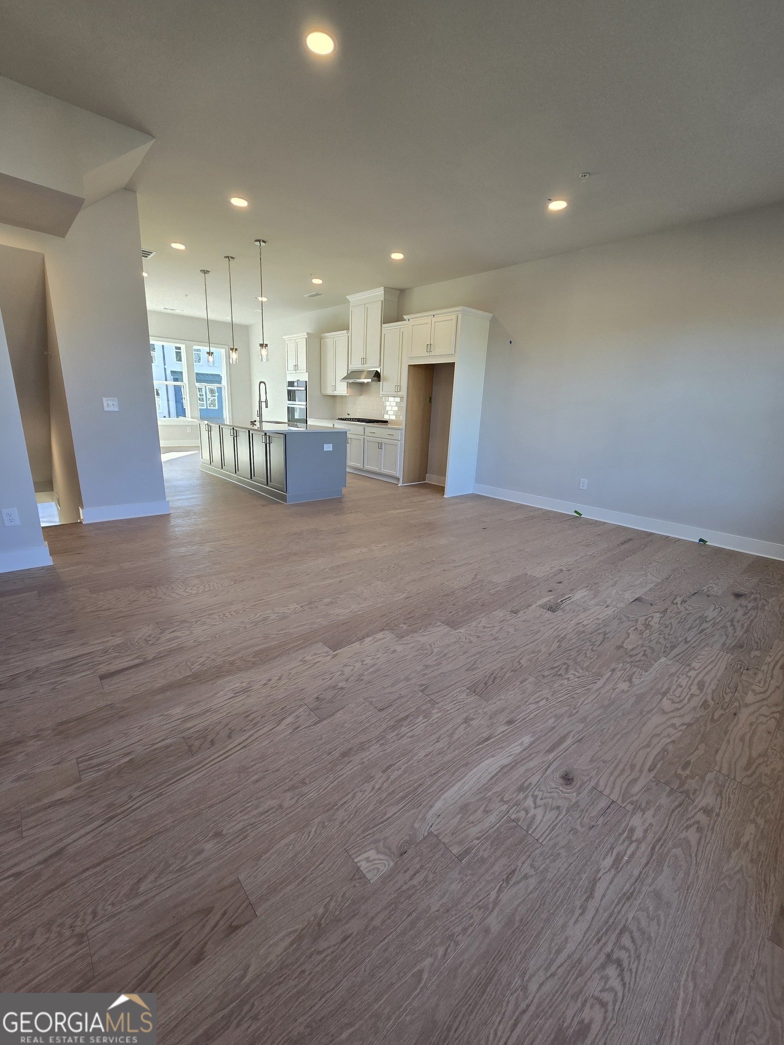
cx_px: 392
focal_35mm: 13
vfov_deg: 106.2
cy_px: 522
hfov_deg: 89.9
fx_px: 393
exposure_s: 1/60
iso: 50
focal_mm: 2.2
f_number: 2.2
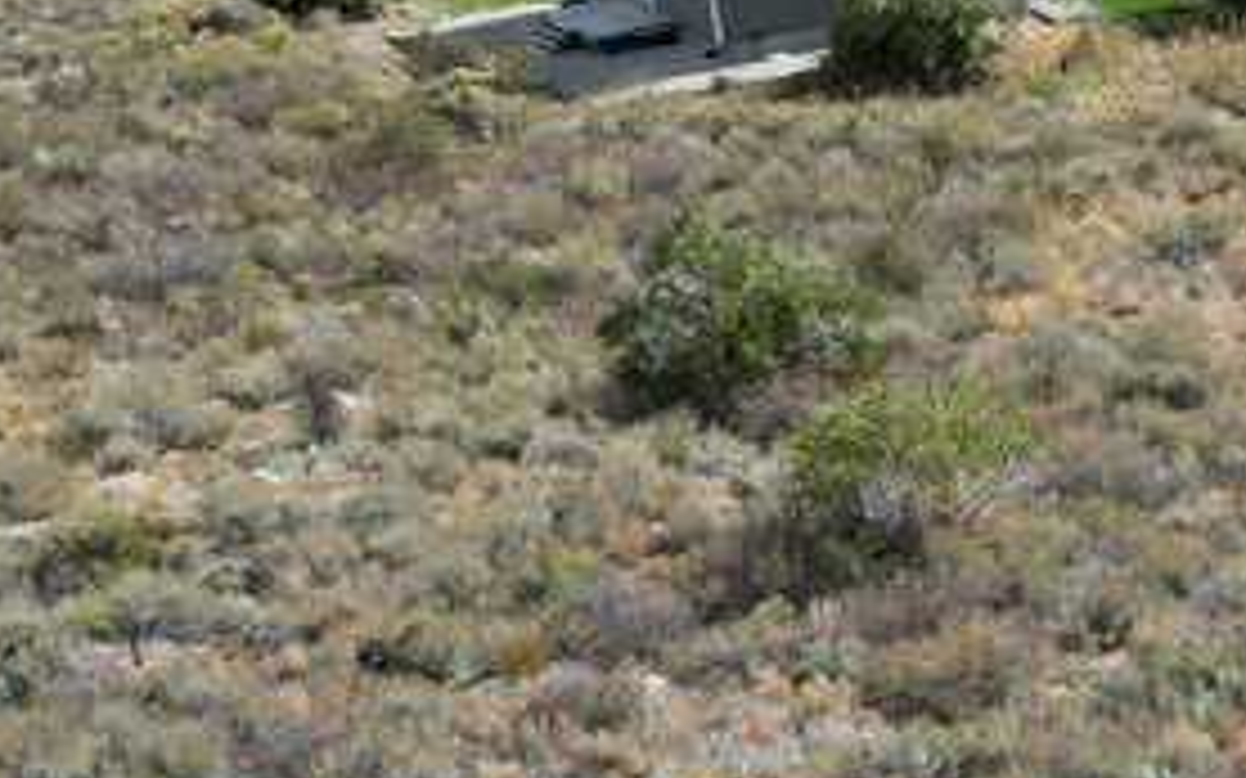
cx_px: 1606
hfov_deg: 20.3
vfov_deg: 13.9
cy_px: 409
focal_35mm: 94
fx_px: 3191
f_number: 1.7
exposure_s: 1/3000
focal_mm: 6.72
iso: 200
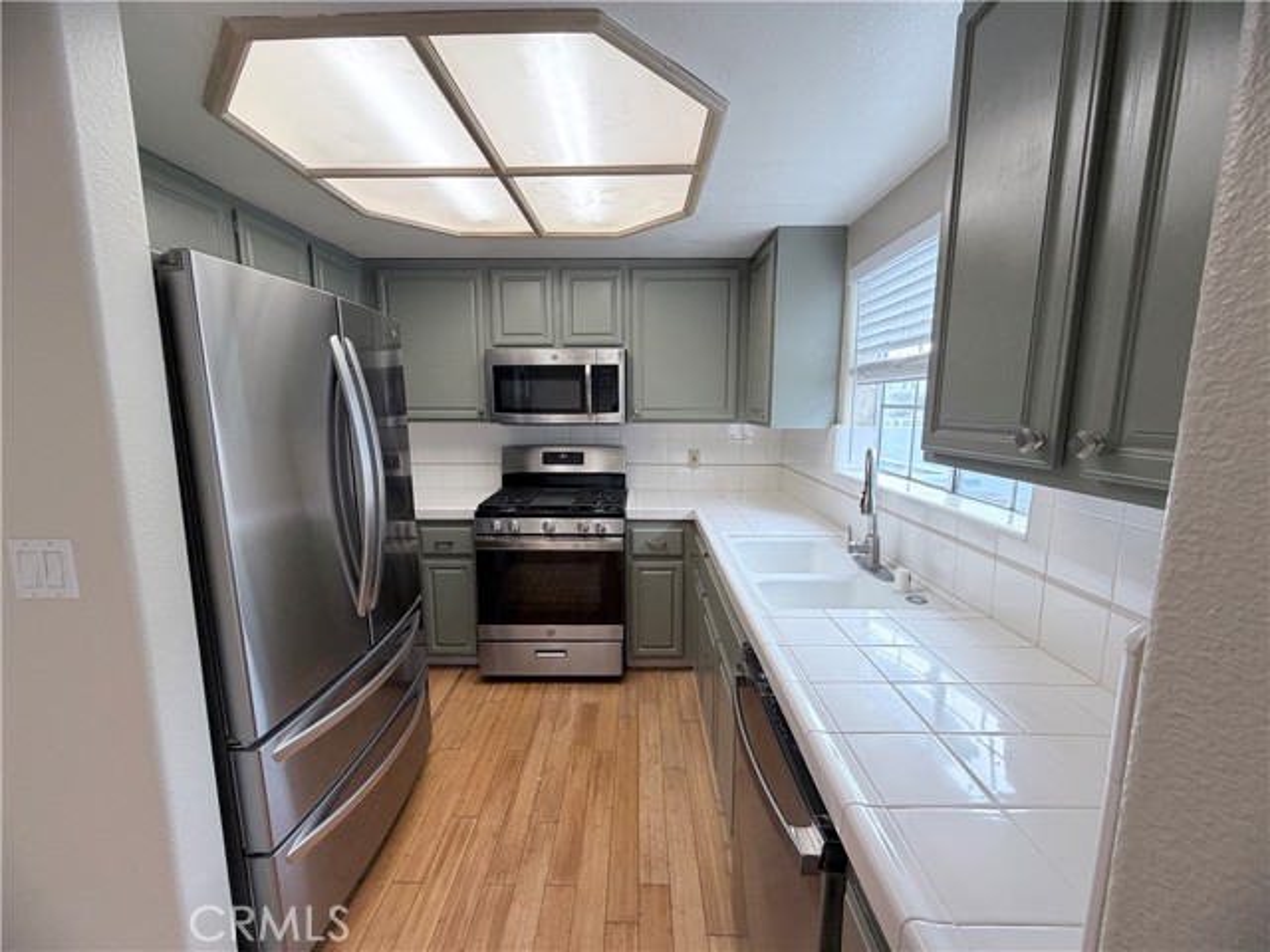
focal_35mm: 14
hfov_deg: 102.1
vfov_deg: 85.7
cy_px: 476
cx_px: 635
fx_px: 514
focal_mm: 2.22
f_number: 2.2
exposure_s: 1/120
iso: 125
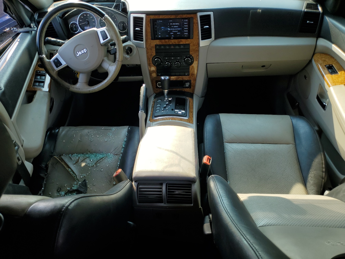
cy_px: 130
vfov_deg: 53.1
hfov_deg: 67.3
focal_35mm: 26
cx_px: 172
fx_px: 259
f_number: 1.5
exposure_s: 1/588
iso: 50
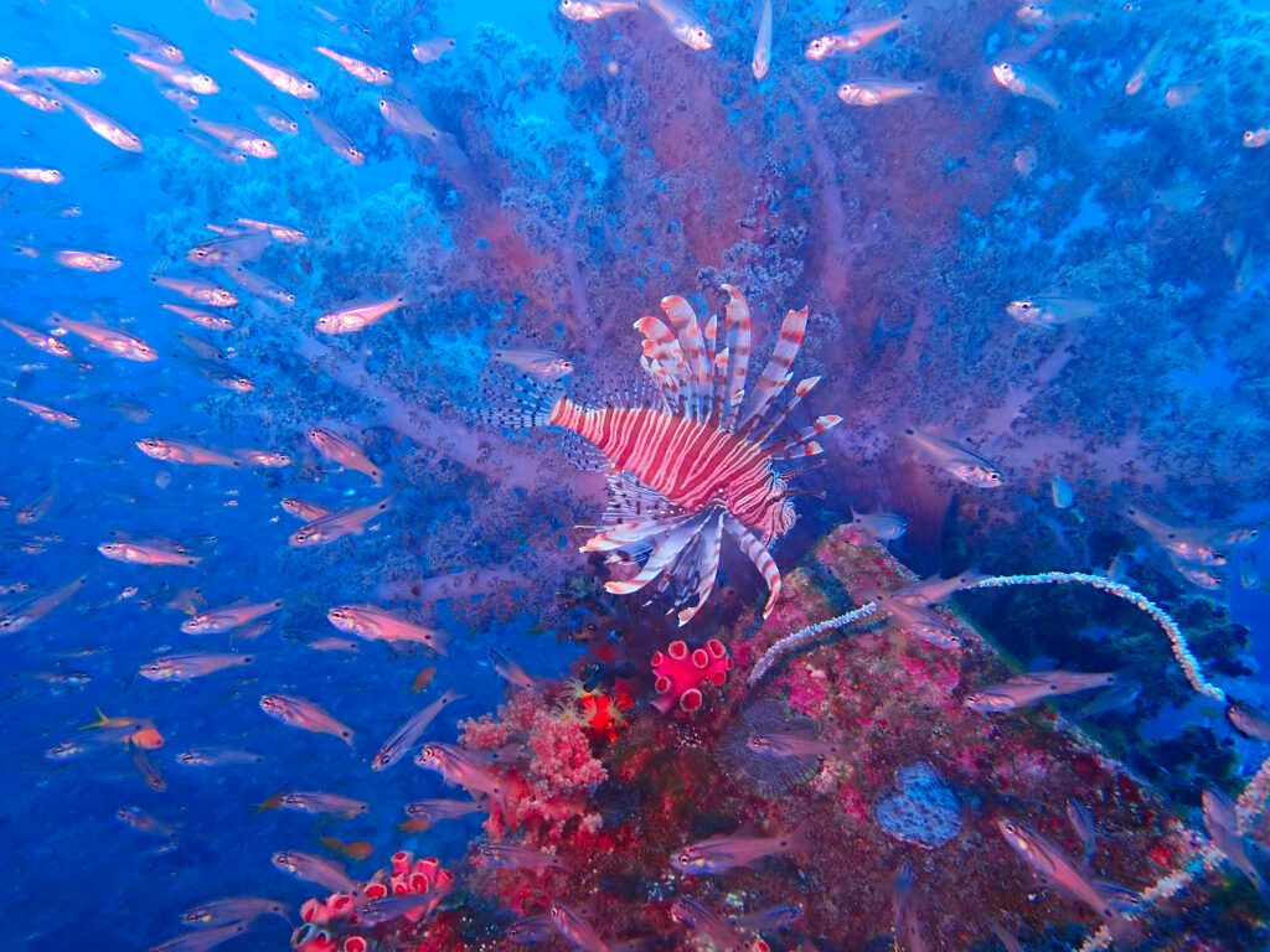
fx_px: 917
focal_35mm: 25
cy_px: 476
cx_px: 635
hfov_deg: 69.4
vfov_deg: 54.9
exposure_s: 1/60
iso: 200
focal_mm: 4.5
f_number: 2.8
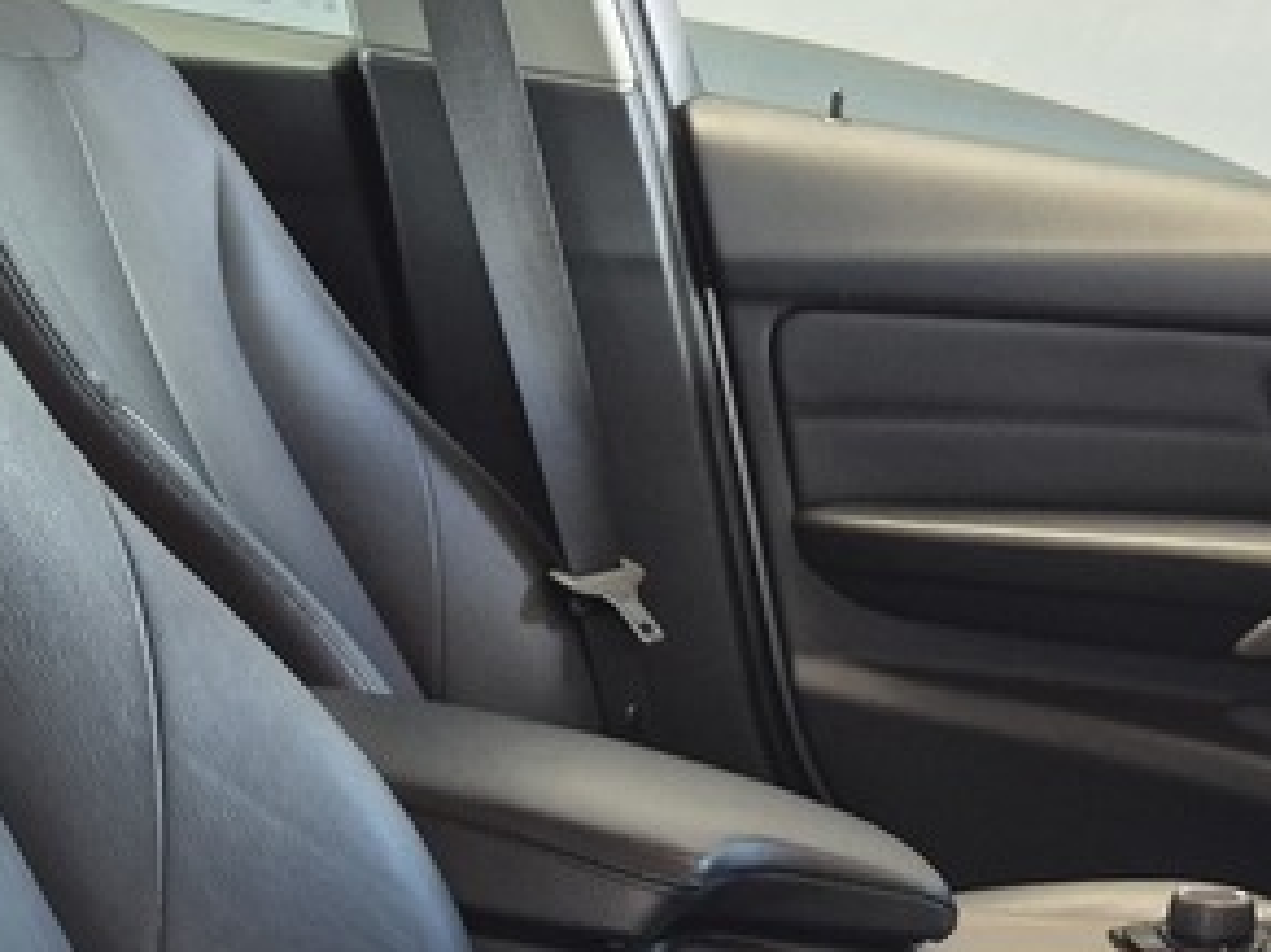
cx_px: 1254
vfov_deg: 17.7
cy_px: 996
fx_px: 2973
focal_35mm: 81
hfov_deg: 23.2
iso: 500
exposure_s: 1/80
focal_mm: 5.4
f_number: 1.8
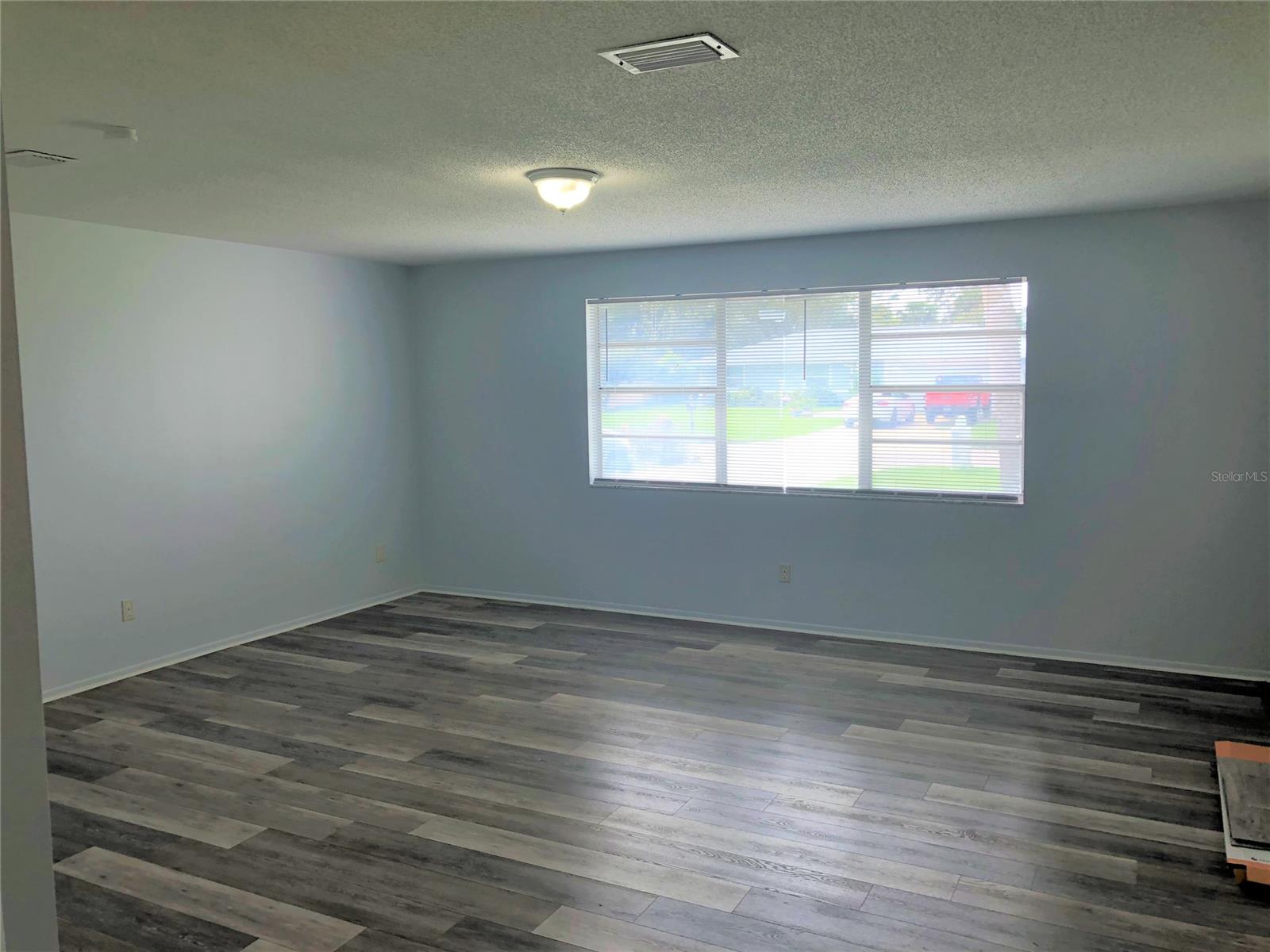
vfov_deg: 49.7
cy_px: 476
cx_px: 635
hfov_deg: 63.4
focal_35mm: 28
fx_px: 1027
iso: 40
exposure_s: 1/120
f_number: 1.8
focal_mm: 3.99
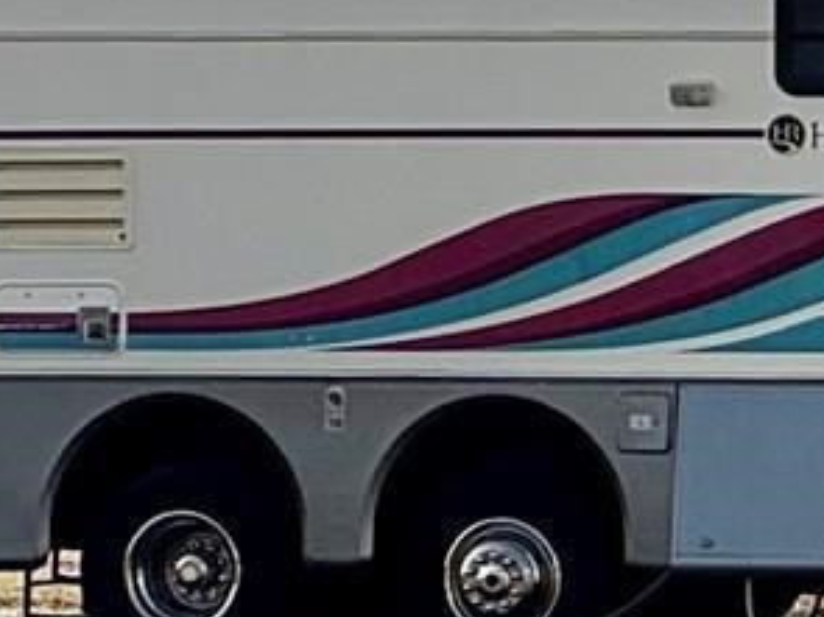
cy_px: -288
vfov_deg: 2.8
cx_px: 2073
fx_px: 12706
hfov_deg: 3.7
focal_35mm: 534
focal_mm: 9
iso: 25
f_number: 2.8
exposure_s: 1/1410
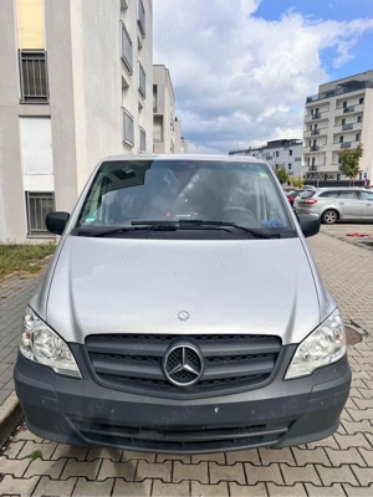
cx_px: 186
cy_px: 248
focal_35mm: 26
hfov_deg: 53.1
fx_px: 374
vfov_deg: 67.3
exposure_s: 1/3077
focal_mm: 5.7
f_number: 1.5
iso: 50
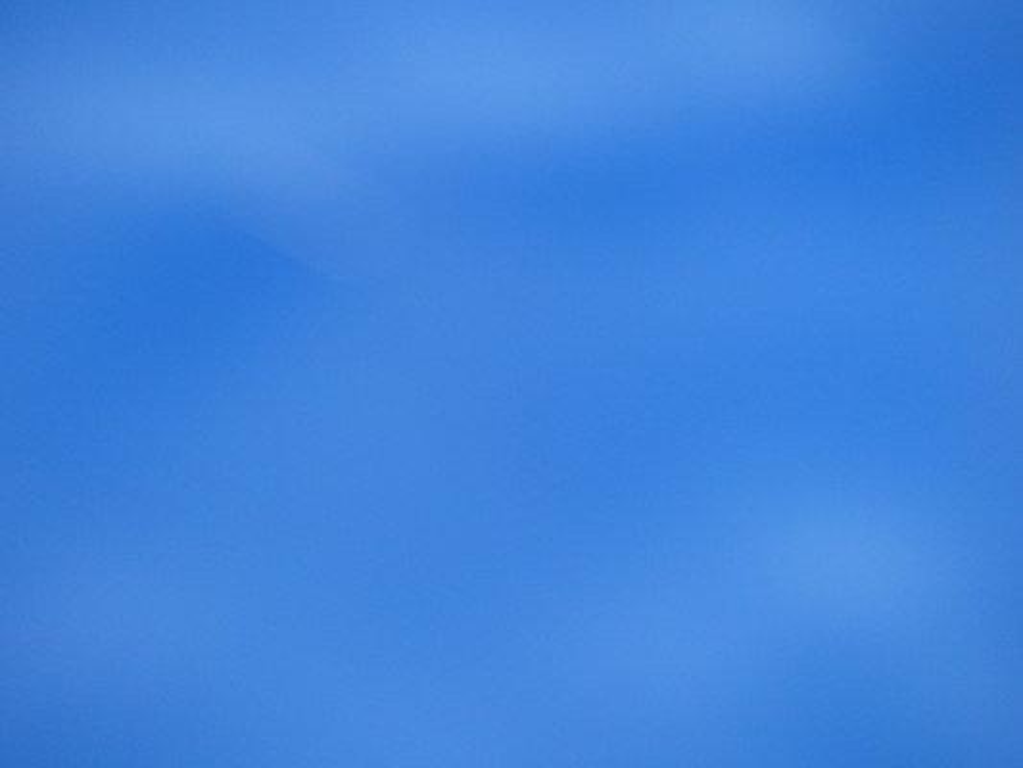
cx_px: 512
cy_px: 384
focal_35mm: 535
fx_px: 15814
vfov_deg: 2.8
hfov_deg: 3.7
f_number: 2.8
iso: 200
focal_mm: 96.3
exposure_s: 1/125
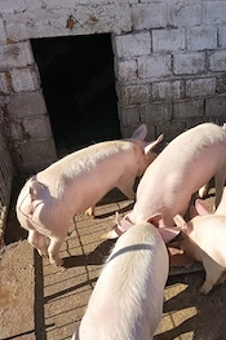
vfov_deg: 50.6
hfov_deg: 34.5
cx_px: 160
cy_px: 194
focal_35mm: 38
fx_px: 358
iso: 50
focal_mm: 5.24
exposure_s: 1/481
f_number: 1.7
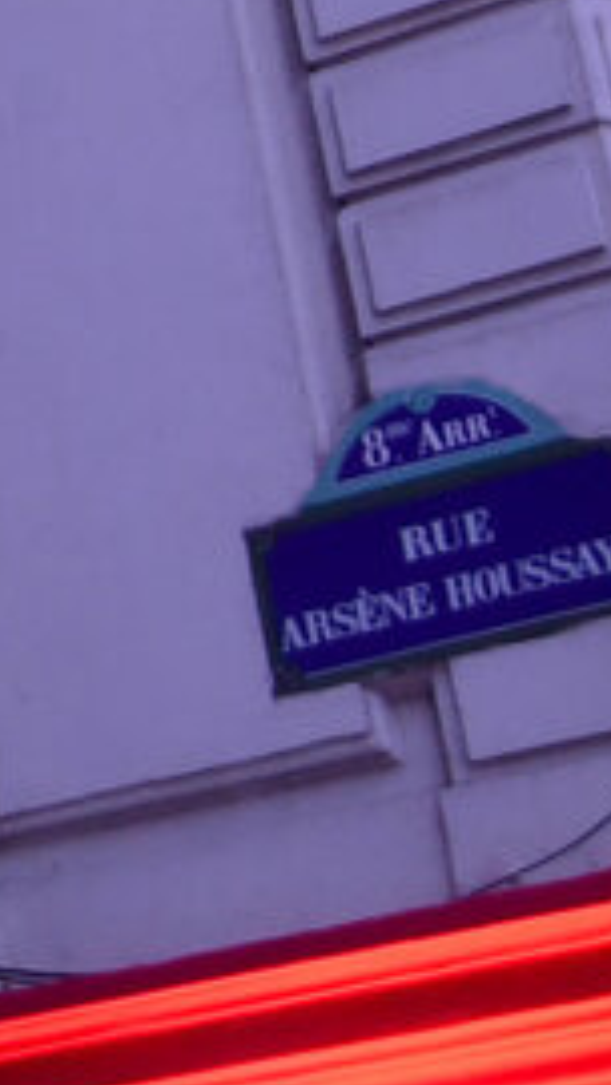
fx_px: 4462
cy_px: 143
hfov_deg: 6.9
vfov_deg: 13.8
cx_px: -1387
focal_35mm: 155
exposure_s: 1/4
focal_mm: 16
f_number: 14
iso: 400
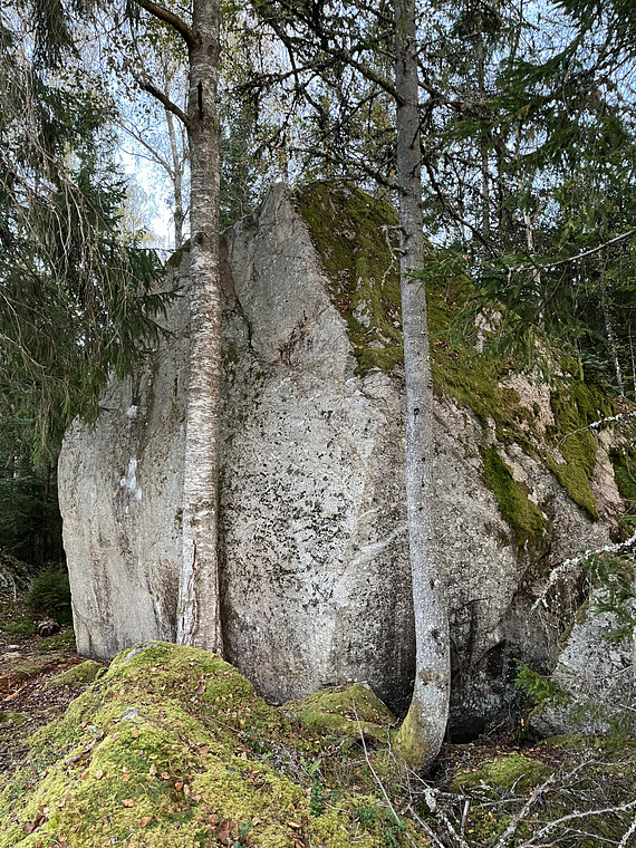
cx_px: 318
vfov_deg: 67.3
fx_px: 637
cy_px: 424
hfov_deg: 53.1
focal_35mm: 26
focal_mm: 5.1
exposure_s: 1/60
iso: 160
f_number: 1.6
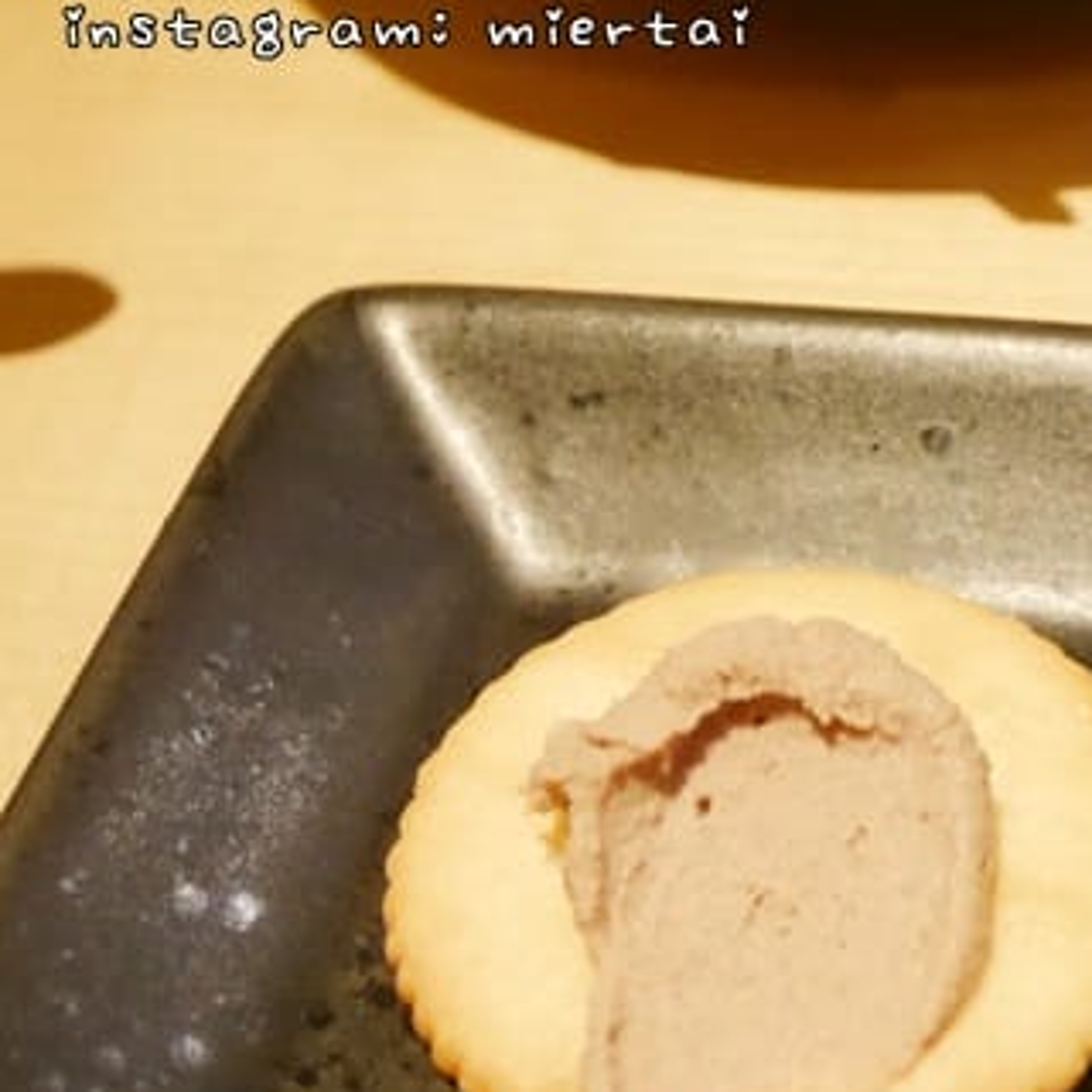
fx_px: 2498
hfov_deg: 24.2
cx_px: 891
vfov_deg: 24.3
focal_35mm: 70
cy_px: 846
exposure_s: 1/20
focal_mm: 19
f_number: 4.3
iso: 6400
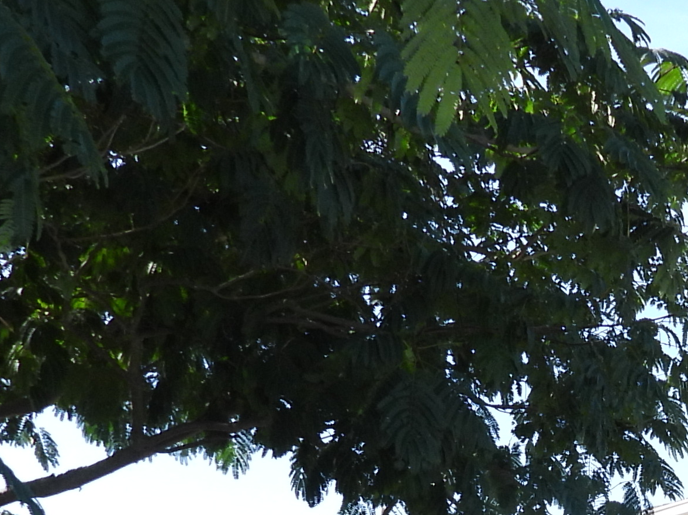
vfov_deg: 15.2
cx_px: 796
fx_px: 1868
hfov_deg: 19.8
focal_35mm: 94
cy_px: 617
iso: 100
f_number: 2.8
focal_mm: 4.3
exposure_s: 1/640
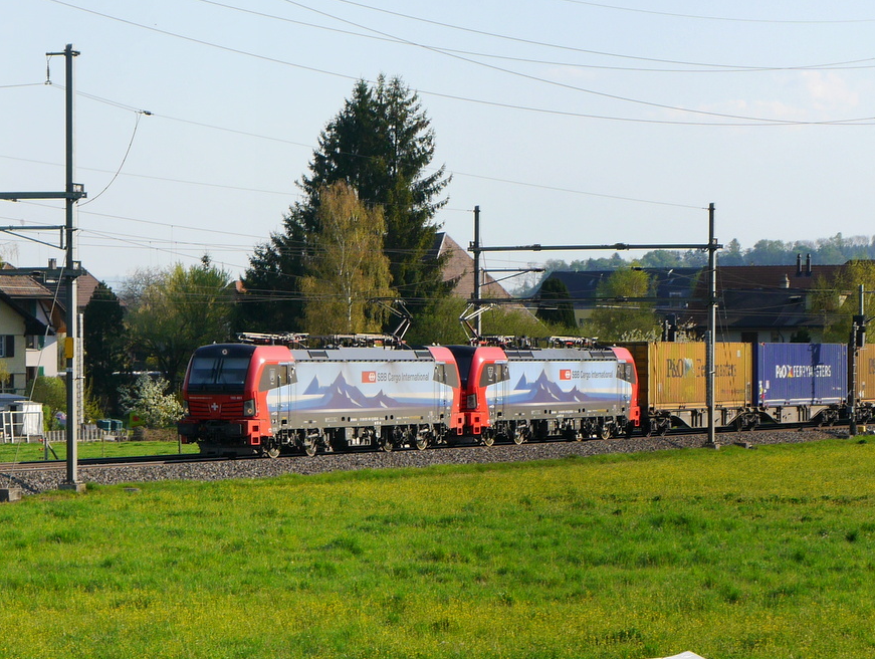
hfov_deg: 19.2
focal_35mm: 102
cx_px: 439
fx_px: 2582
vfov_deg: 14.5
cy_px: 364
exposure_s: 1/320
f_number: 8
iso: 160
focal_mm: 37
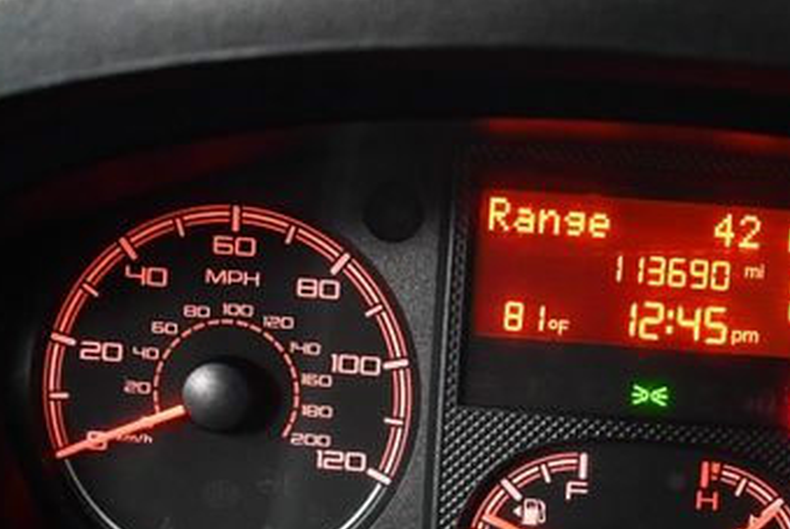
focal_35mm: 68
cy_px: 458
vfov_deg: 19.8
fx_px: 1494
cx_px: 639
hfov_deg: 28.9
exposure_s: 1/80
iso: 3200
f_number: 3.5
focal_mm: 18
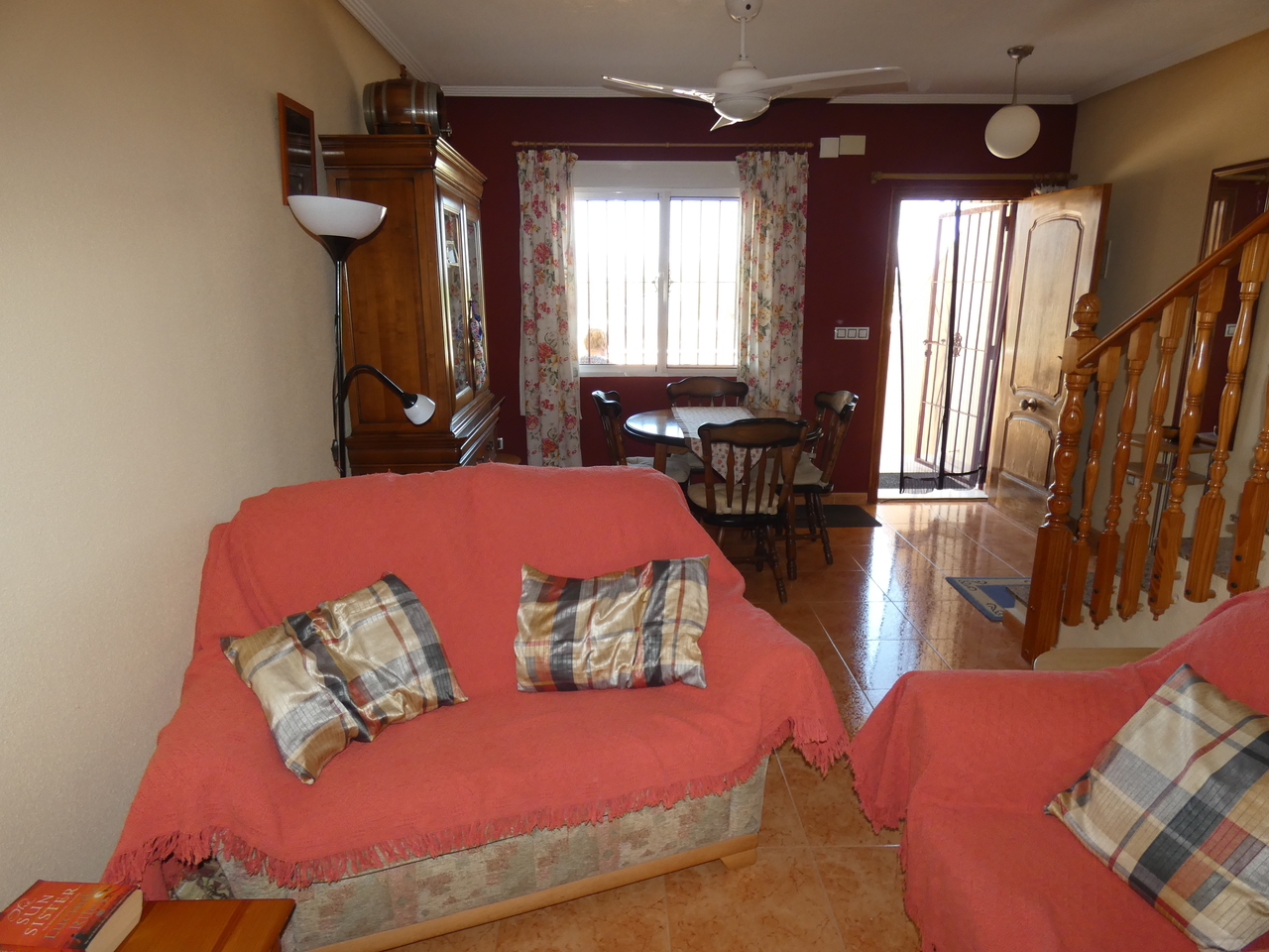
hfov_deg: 81.7
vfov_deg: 66.0
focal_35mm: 20
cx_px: 634
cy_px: 476
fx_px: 733
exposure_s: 1/60
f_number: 2.8
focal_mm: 3.6
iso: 160
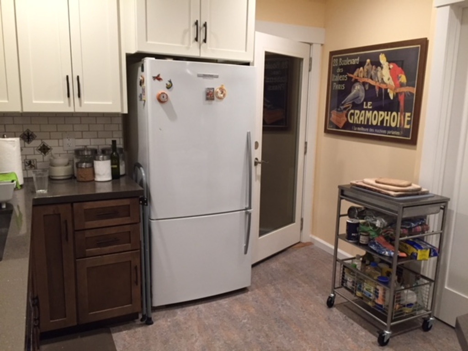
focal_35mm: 29
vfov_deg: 48.2
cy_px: 176
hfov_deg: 61.7
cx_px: 234
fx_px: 392
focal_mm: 4.15
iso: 125
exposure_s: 1/30
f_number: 2.2
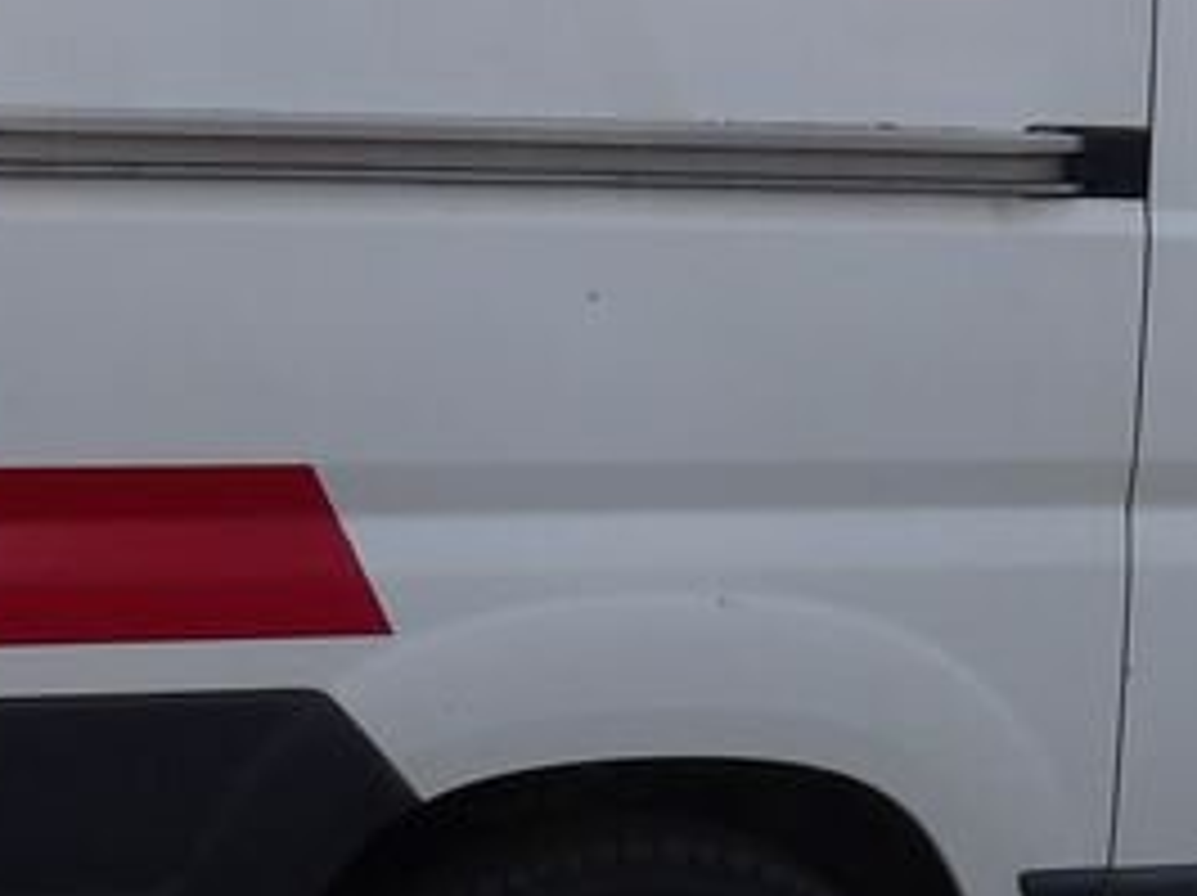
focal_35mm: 104
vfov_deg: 14.2
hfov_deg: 18.2
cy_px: 288
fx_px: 3593
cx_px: 1300
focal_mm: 4.9
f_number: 3
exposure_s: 1/352
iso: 100
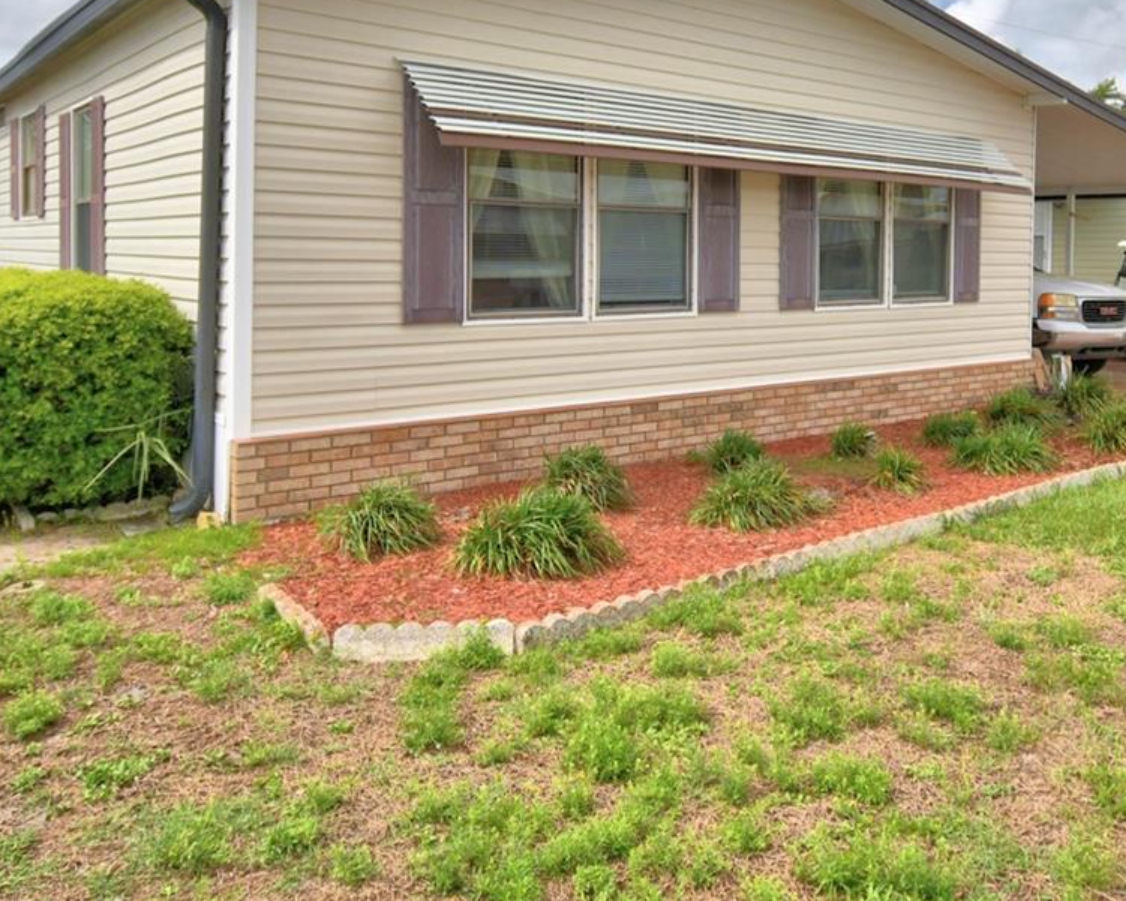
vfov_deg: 47.5
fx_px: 1000
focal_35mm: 30
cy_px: 277
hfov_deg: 57.4
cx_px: 754
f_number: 4.5
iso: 100
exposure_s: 1/1600
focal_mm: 10
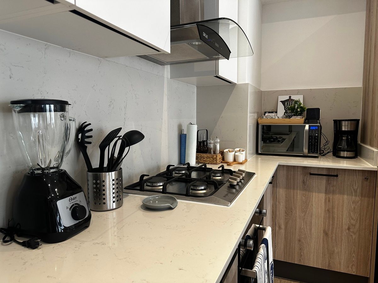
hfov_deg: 71.6
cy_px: 142
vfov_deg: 56.8
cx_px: 189
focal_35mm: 24
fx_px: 262
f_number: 1.78
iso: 200
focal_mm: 6.86
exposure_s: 1/120
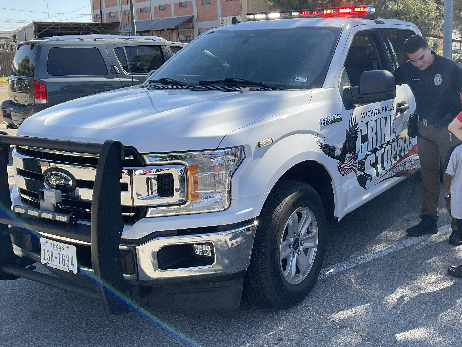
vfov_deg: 35.0
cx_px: 310
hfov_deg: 45.0
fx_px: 547
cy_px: 132
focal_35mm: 41
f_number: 1.8
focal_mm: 3
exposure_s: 1/650
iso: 16
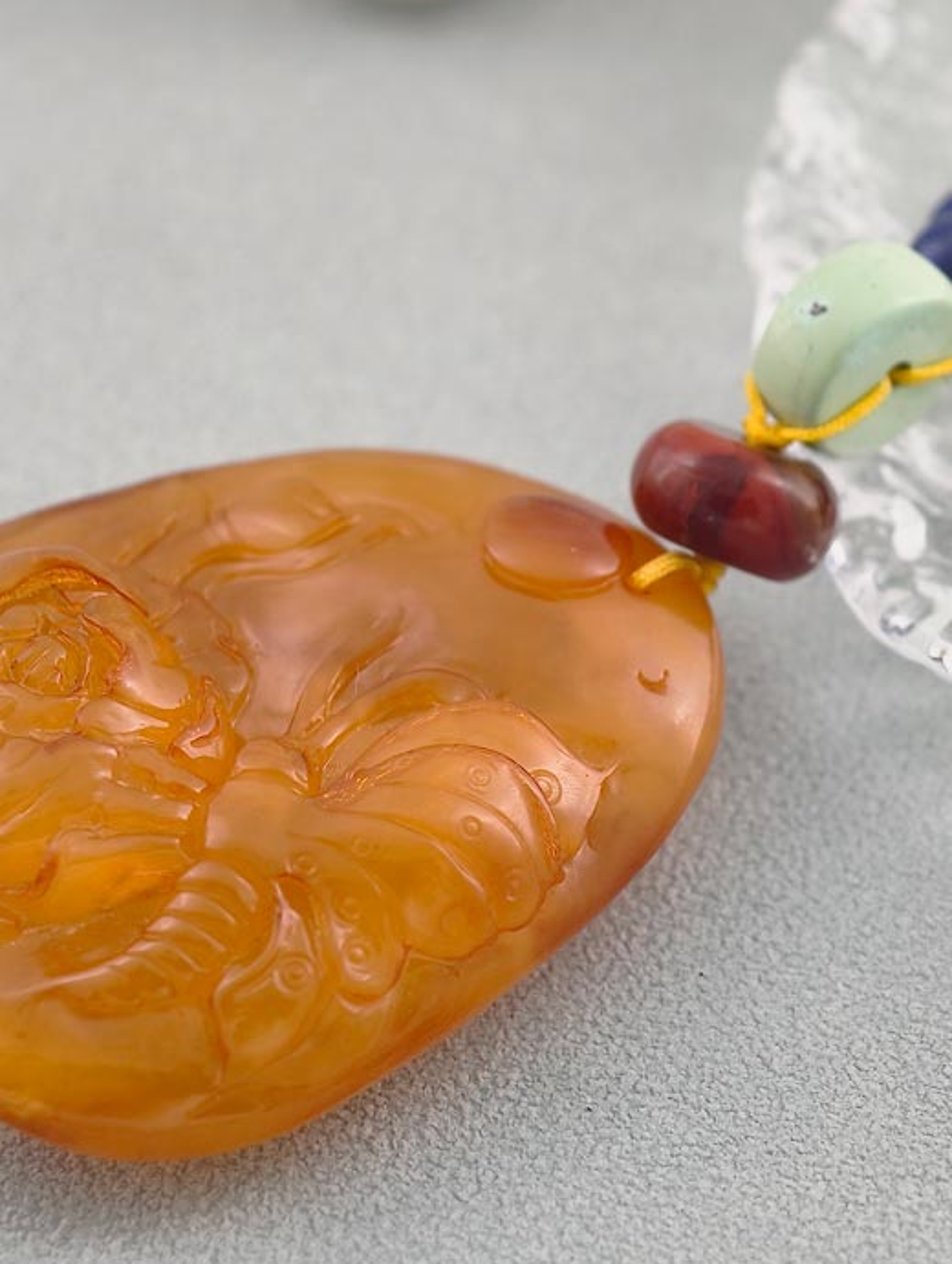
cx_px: 443
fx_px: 5191
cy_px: 424
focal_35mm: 142
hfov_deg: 10.5
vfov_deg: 13.9
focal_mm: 22.48
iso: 125
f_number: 2.67
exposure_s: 1/160
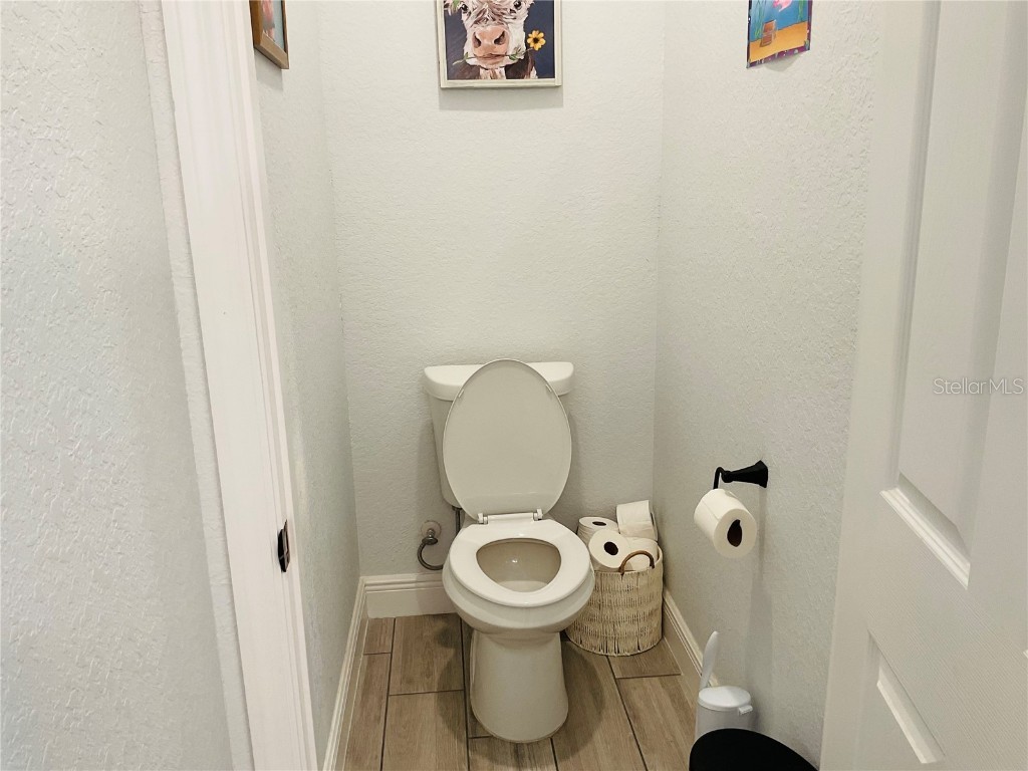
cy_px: 386
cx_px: 514
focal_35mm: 29
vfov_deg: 48.2
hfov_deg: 61.7
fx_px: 861
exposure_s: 1/60
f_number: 1.8
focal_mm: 3
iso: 64
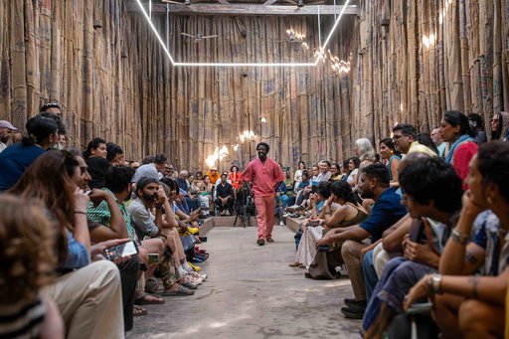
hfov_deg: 54.4
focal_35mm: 35
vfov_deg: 37.8
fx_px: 495
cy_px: 170
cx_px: 254
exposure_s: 1/200
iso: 2000
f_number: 3.2
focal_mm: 35
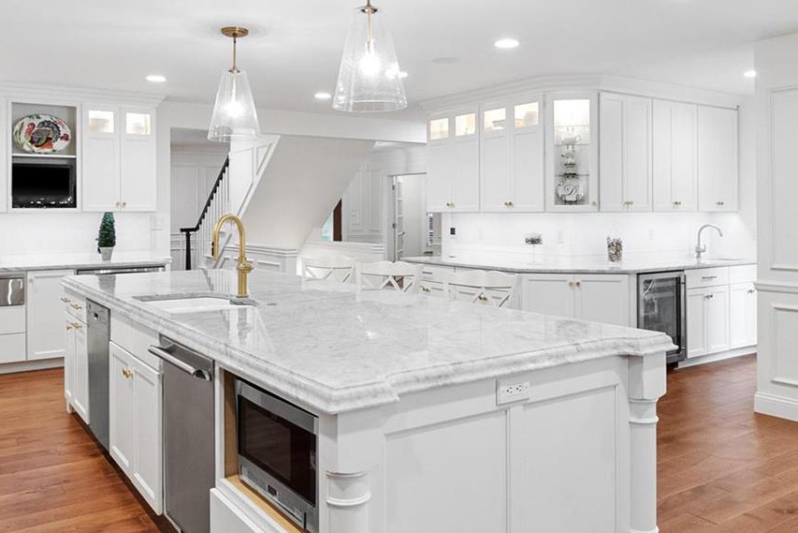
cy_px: 221
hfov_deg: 61.9
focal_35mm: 30
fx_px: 665
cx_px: 394
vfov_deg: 43.5
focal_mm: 8
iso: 400
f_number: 6.3
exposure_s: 1/6
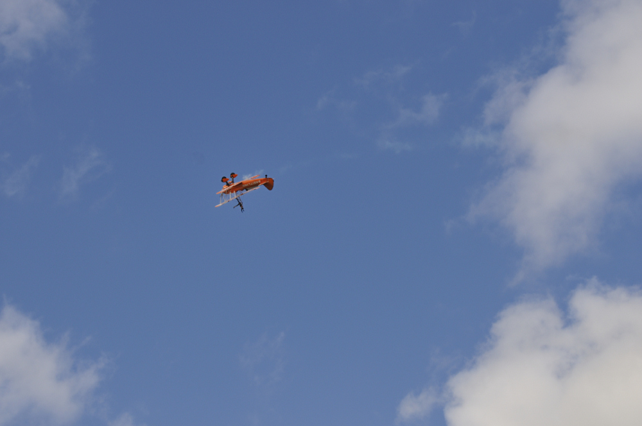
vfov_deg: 13.0
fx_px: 1870
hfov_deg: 19.5
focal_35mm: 105
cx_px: 321
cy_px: 213
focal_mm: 70
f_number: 6.3
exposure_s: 1/800
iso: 200
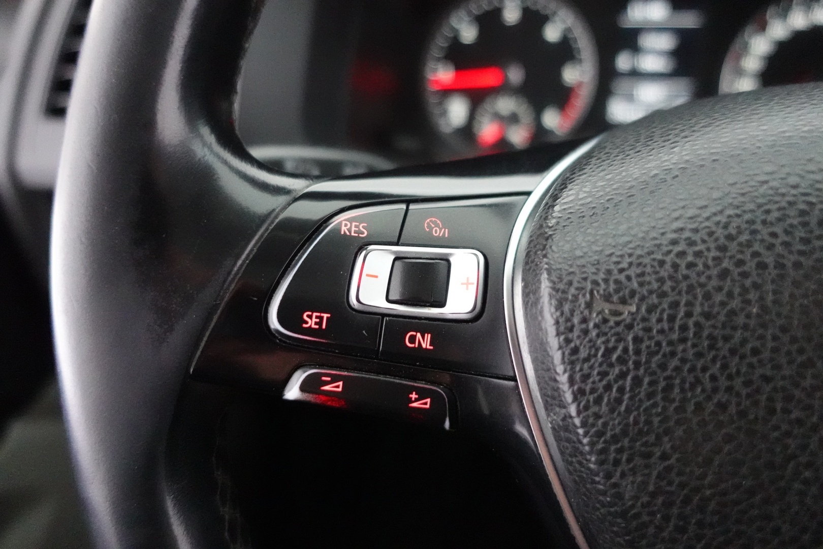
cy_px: 274
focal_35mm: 24
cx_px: 412
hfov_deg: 73.7
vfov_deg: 53.1
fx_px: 549
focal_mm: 9.4
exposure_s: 1/125
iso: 6400
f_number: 1.8
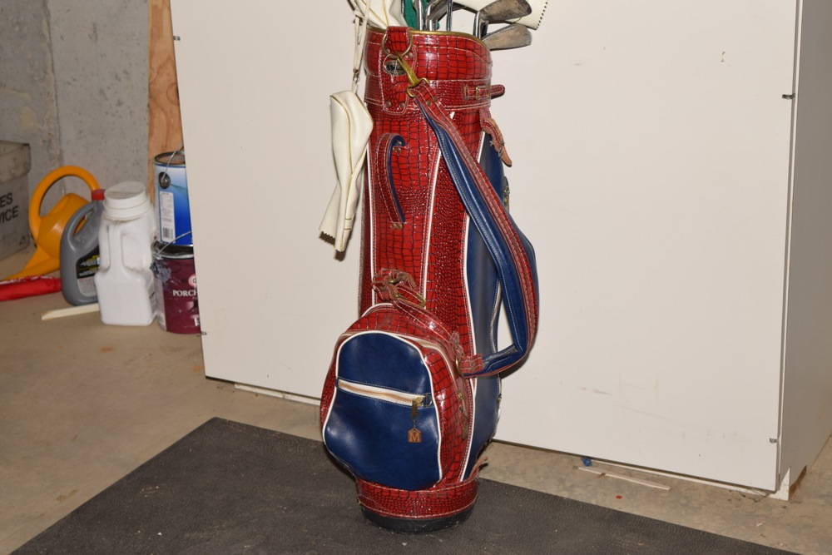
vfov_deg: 18.9
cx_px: 416
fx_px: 1664
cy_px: 278
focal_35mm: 72
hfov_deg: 28.1
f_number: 5.6
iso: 100
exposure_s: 1/100
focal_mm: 48
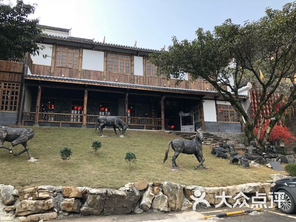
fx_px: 239
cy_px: 111
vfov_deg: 49.7
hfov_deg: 63.4
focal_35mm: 28
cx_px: 148
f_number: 1.8
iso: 20
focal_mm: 4
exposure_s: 1/259
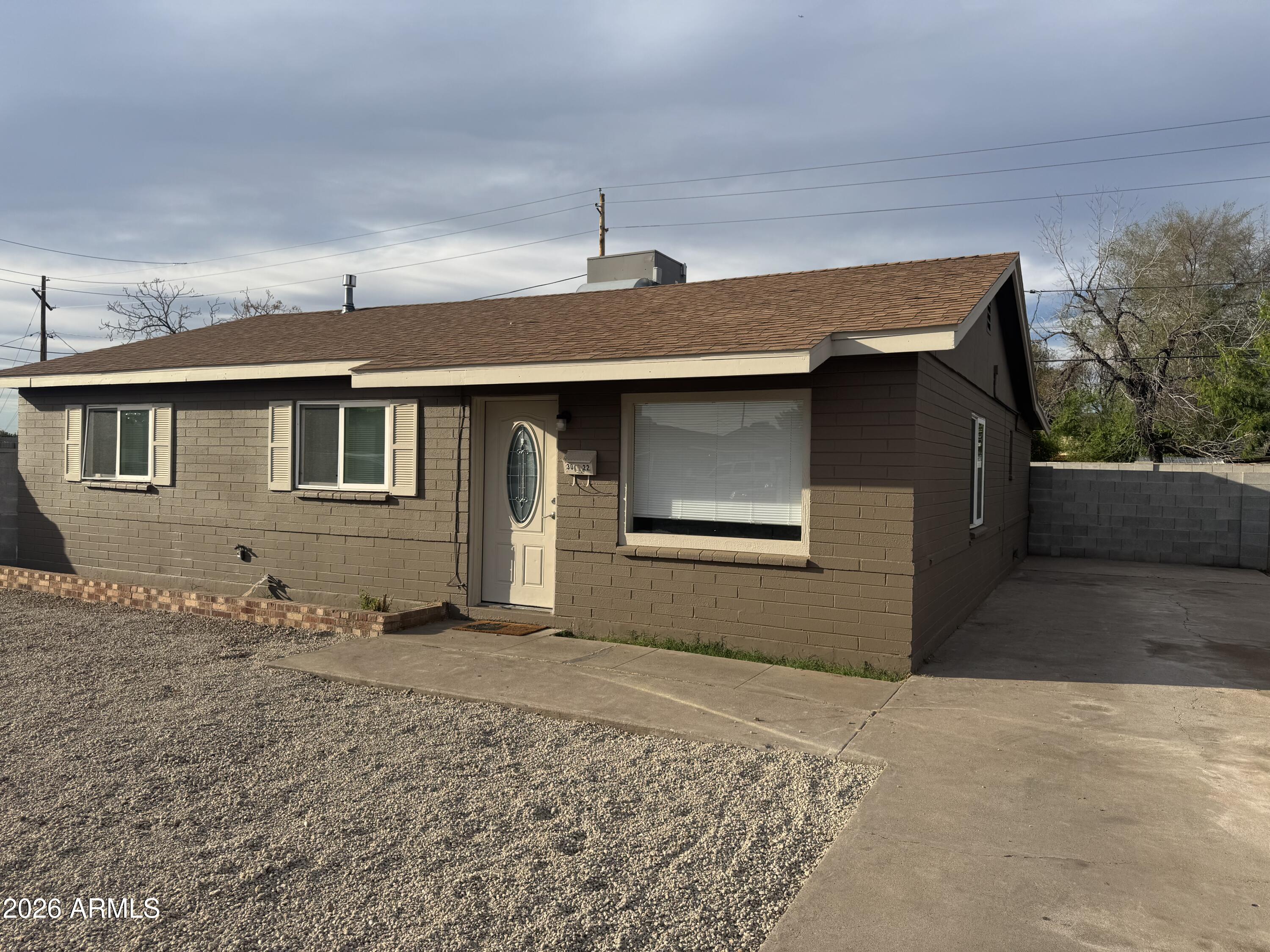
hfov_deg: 71.6
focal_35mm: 24
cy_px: 476
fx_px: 881
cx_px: 635
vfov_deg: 56.8
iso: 80
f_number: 1.78
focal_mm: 6.76
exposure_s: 1/4310
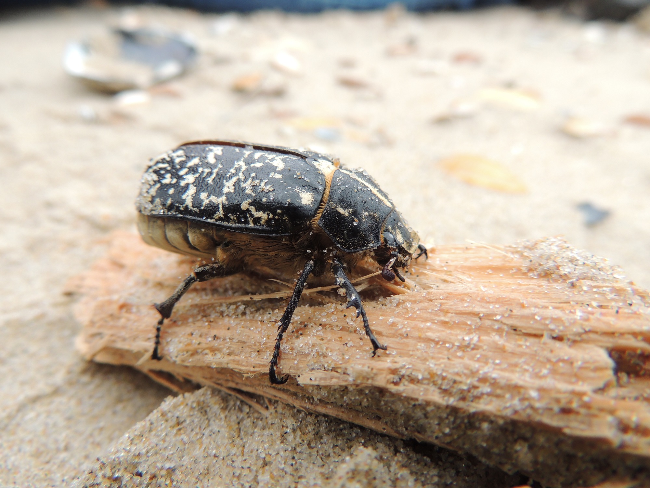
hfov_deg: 71.6
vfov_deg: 56.8
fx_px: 451
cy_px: 244
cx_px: 325
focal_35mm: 24
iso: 100
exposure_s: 1/250
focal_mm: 4.3
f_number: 3
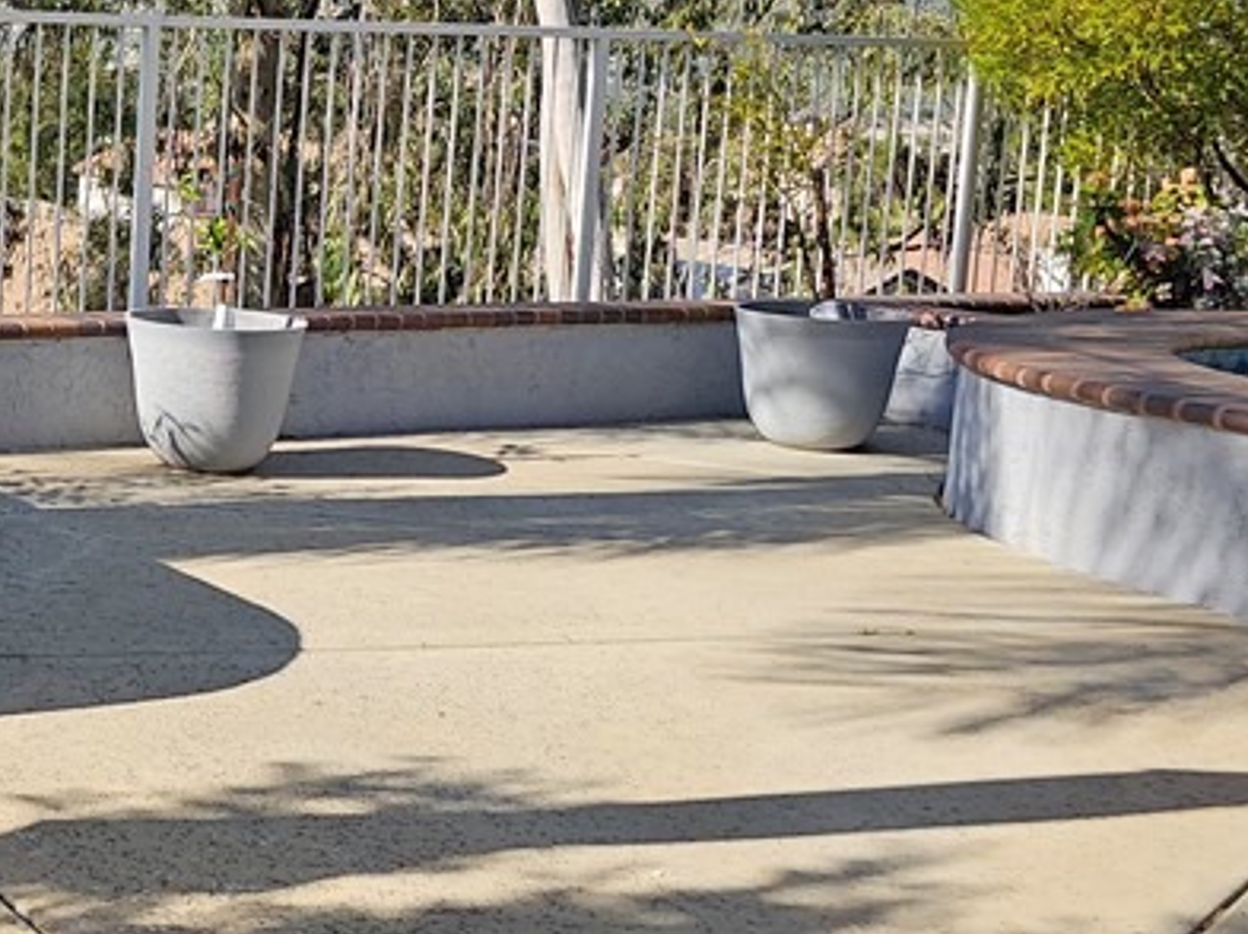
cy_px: 311
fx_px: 2161
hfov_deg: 29.2
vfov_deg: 24.3
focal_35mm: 60
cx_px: -117
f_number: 1.7
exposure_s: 1/599
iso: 10
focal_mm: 6.3
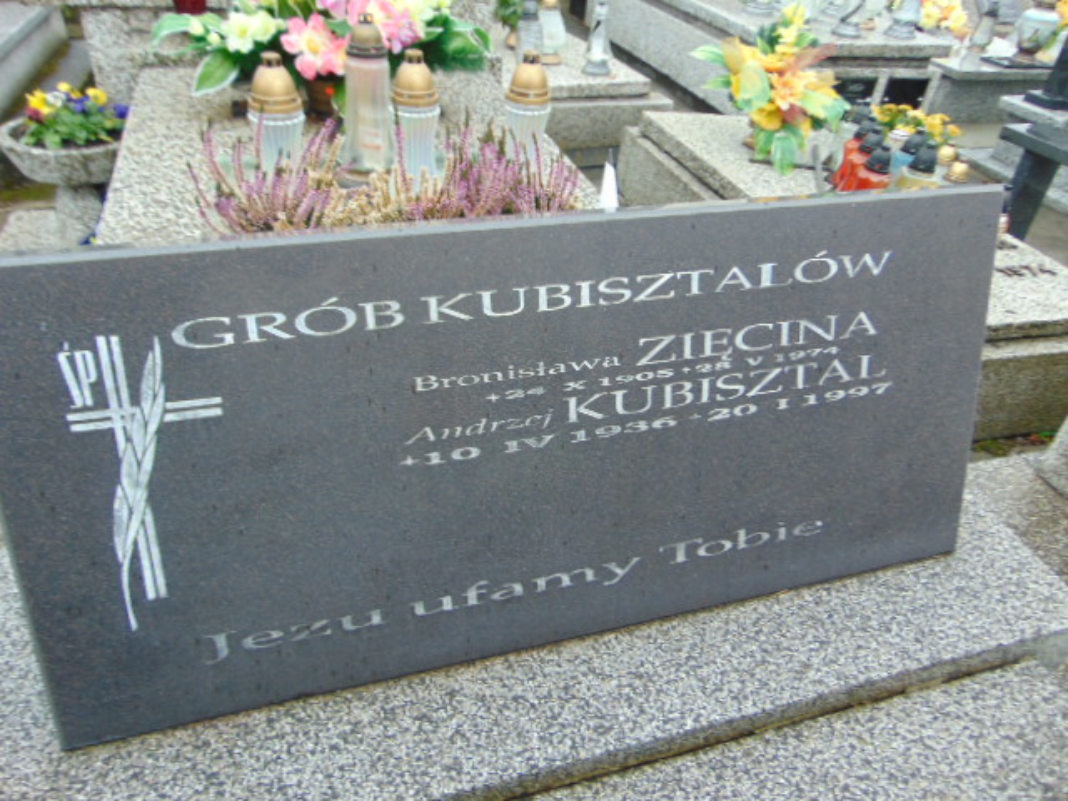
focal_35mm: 25
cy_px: 400
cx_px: 534
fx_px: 771
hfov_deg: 69.4
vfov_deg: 54.9
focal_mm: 4.5
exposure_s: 1/60
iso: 80
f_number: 3
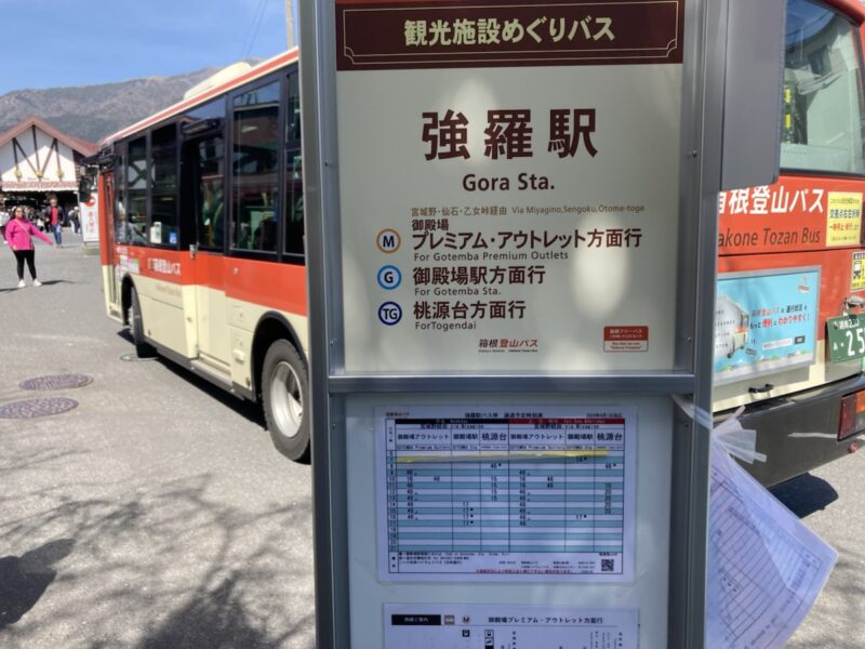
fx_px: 700
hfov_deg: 63.4
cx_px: 432
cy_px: 324
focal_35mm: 28
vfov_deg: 49.7
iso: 20
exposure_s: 1/774
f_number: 1.8
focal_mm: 3.99
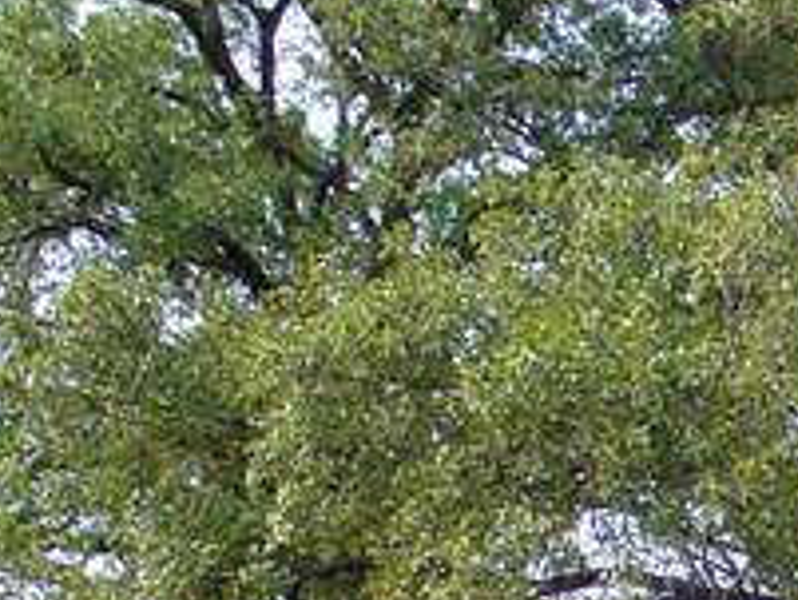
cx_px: 1302
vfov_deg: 9.7
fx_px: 3391
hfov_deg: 12.6
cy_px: 954
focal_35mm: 147
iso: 80
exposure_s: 1/250
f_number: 2.8
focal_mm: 6.1
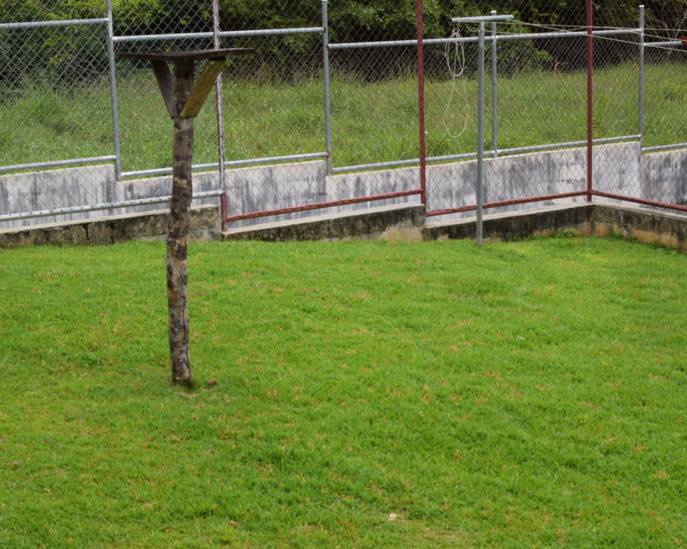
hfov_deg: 31.2
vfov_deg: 25.1
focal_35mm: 61
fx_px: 1232
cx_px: 341
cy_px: 275
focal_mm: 35
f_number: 8
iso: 220
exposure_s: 1/250
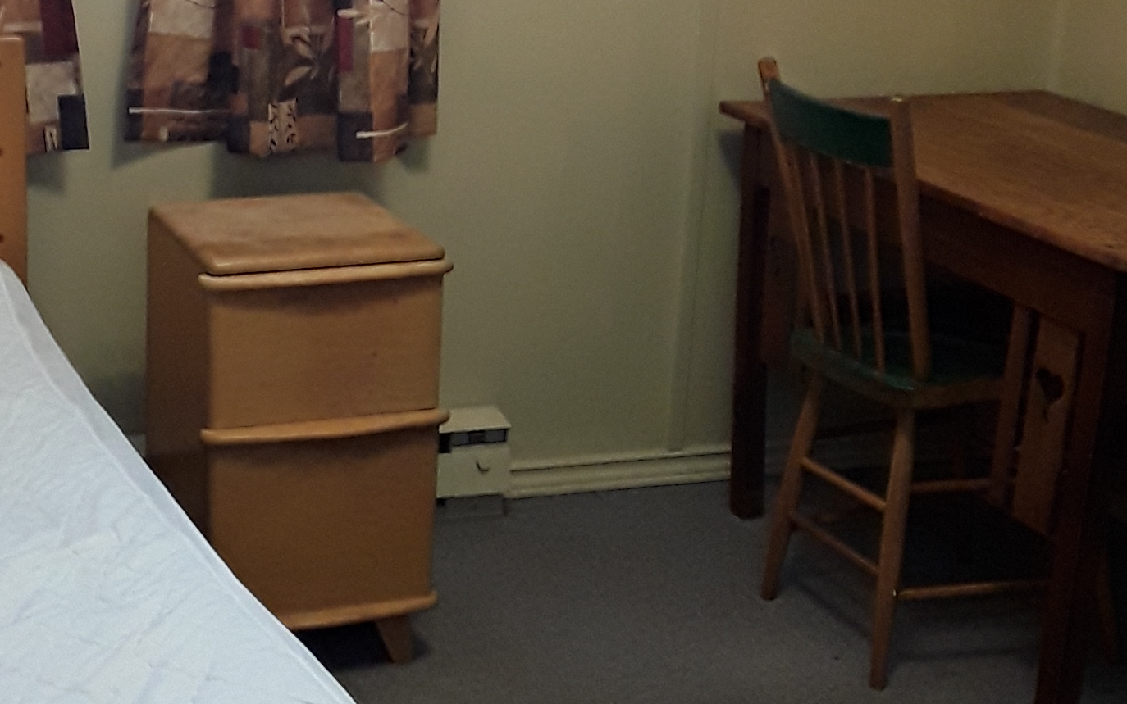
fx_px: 2089
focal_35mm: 68
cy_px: 187
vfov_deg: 19.0
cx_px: 324
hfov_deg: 29.8
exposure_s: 1/30
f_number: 1.9
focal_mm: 2.91
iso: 125
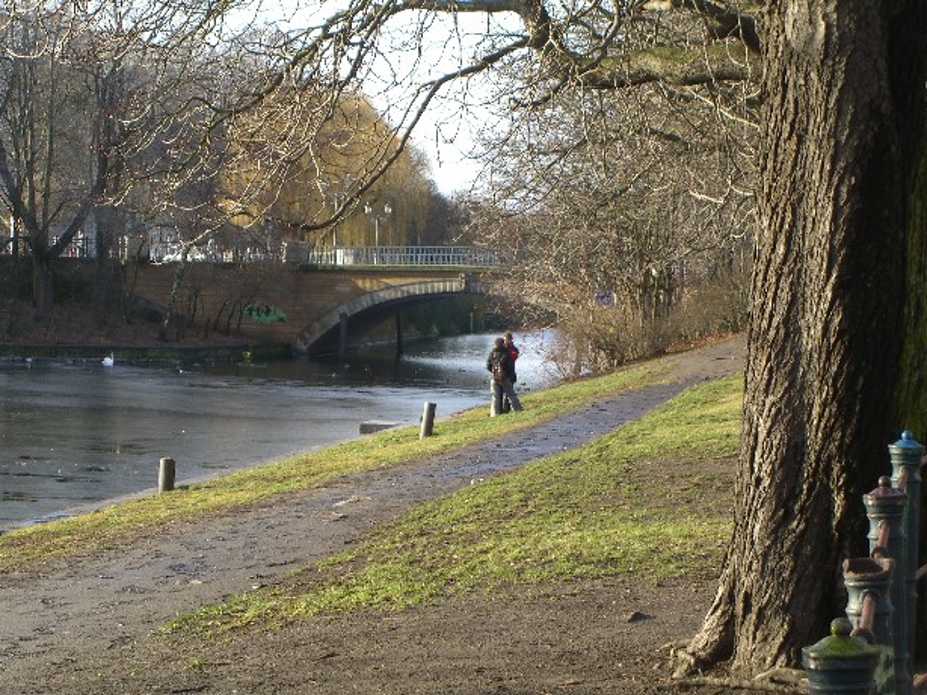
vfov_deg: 13.0
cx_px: 464
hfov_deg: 17.3
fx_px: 3052
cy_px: 348
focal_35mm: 114
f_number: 5.1
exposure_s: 1/100
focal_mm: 23.7
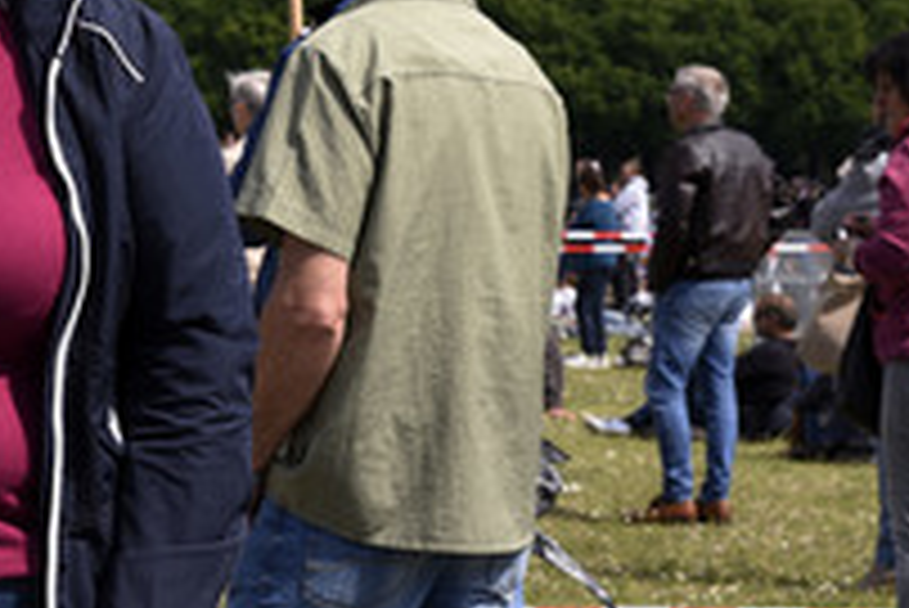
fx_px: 3942
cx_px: 43
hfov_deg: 13.0
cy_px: 95
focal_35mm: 156
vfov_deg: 8.8
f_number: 11
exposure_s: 1/160
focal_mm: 70
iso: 160
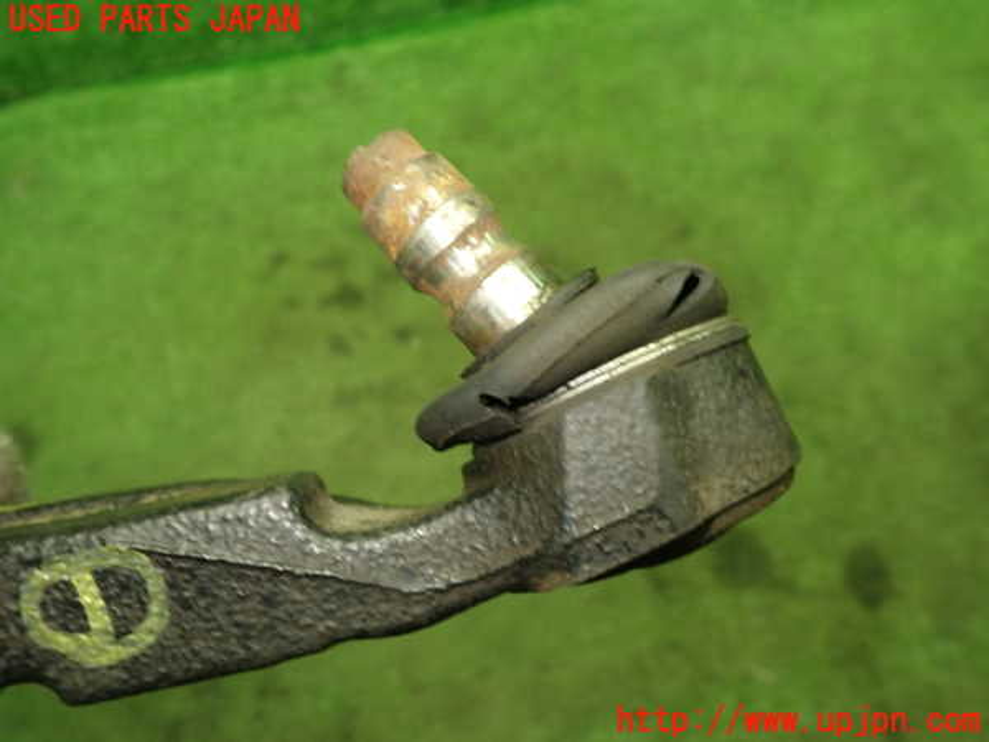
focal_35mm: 30
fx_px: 857
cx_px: 494
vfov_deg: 46.8
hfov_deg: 60.0
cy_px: 371
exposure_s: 1/40
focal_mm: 5.4
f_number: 2.3
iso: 200
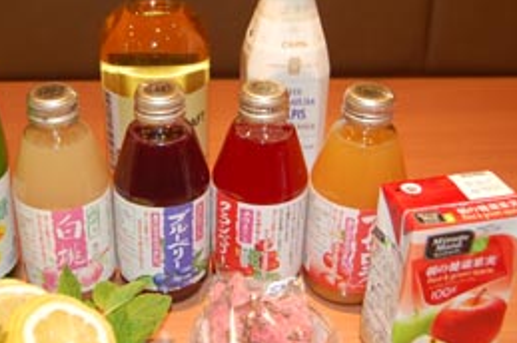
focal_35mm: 51
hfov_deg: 38.6
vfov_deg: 26.3
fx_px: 731
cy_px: 134
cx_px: 186
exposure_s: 1/60
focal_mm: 22
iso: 400
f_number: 3.8
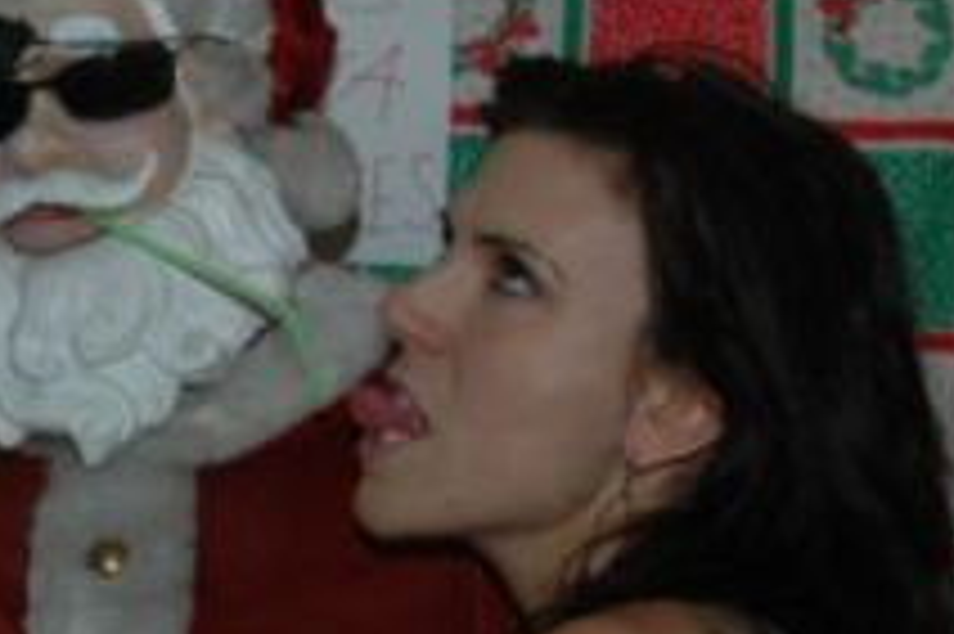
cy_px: 749
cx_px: -22
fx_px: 3363
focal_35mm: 127
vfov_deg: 10.6
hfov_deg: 15.8
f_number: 5
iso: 400
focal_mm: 28
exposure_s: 1/60
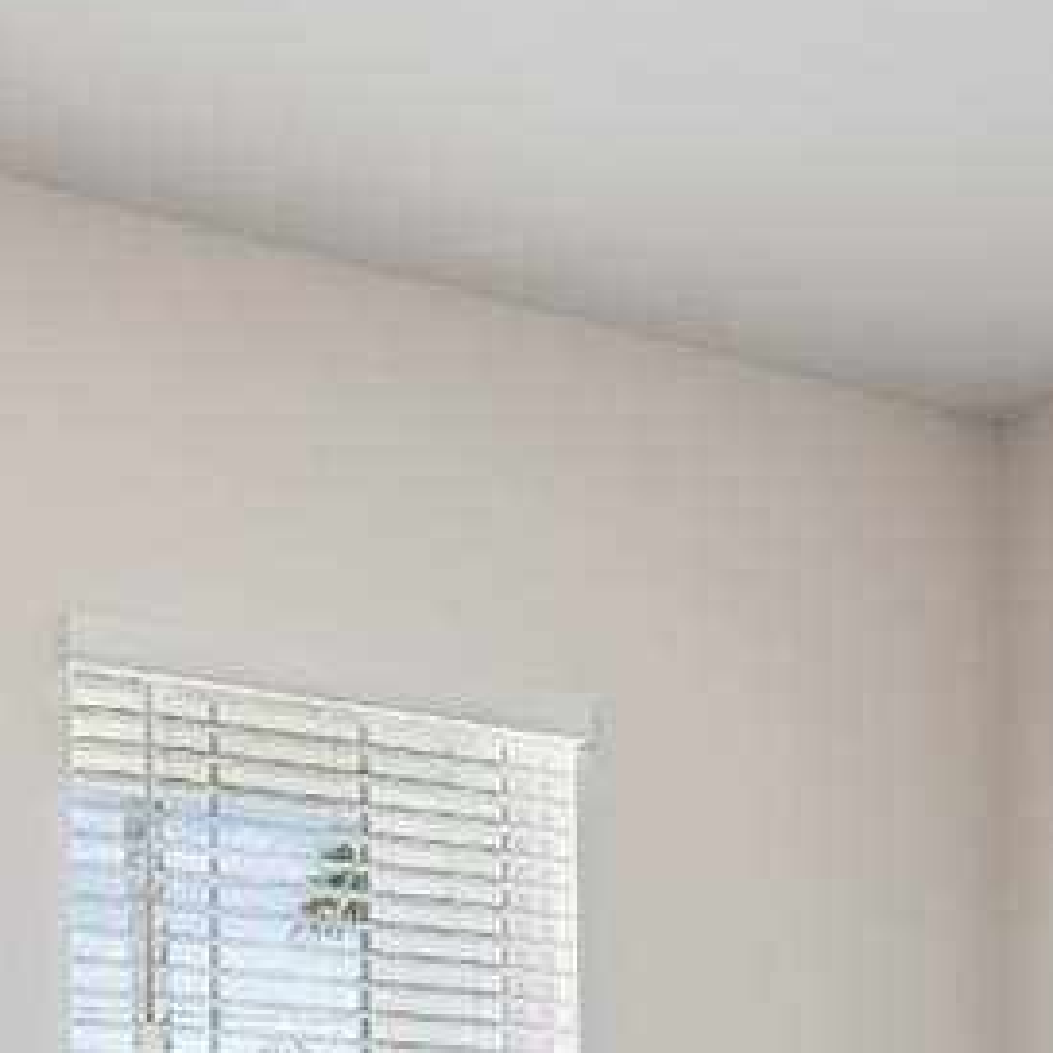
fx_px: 2581
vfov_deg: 20.8
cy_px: 1394
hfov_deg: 23.0
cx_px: 430
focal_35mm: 75
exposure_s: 1/15
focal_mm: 10
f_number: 7.1
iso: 100
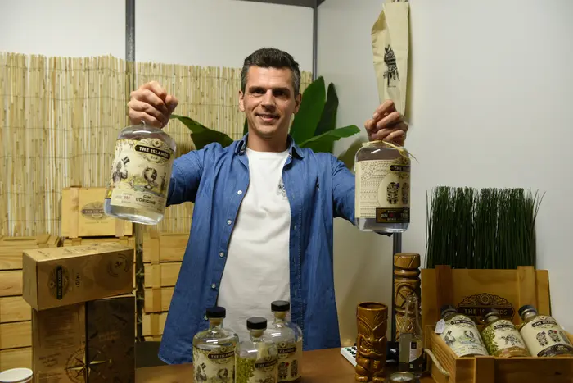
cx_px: 286
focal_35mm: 34
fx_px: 541
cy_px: 192
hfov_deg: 55.8
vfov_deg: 38.9
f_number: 4.5
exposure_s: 1/80
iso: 800
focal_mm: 34
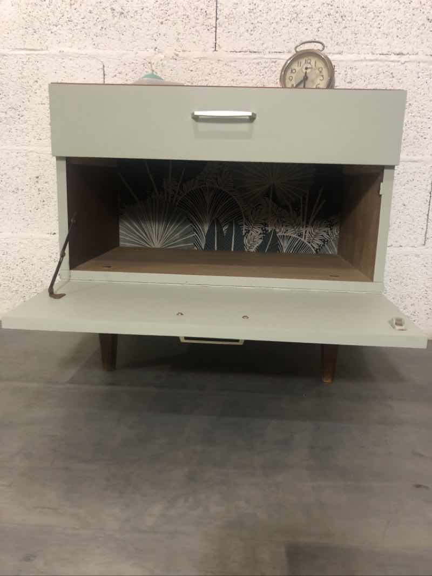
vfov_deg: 63.4
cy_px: 288
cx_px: 216
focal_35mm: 28
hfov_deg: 49.7
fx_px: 466
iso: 100
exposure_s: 1/14
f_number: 1.8
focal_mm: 3.99
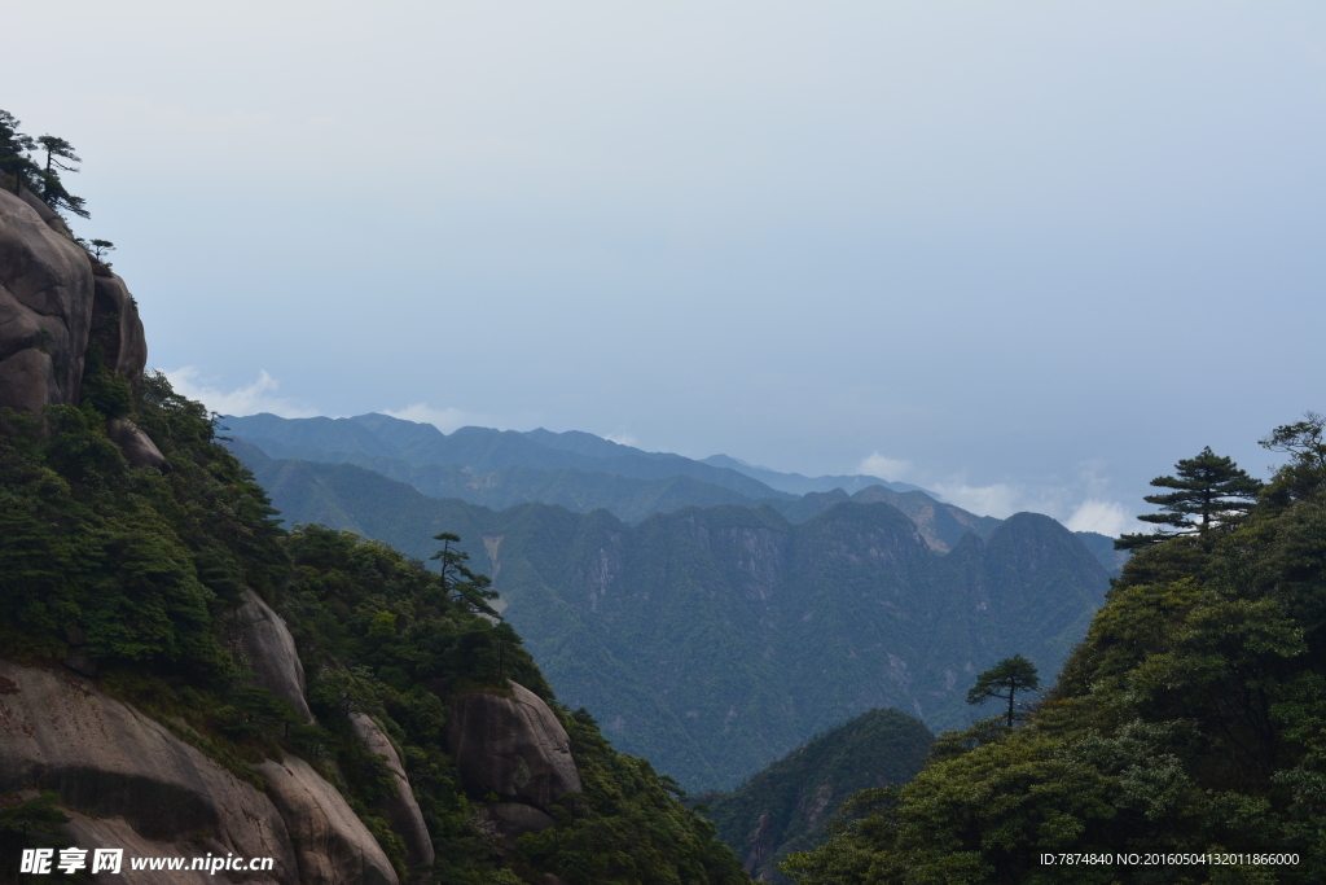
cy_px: 442
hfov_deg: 35.0
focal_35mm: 57
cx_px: 663
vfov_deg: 23.8
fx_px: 2100
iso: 200
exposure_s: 1/100
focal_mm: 38
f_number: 11
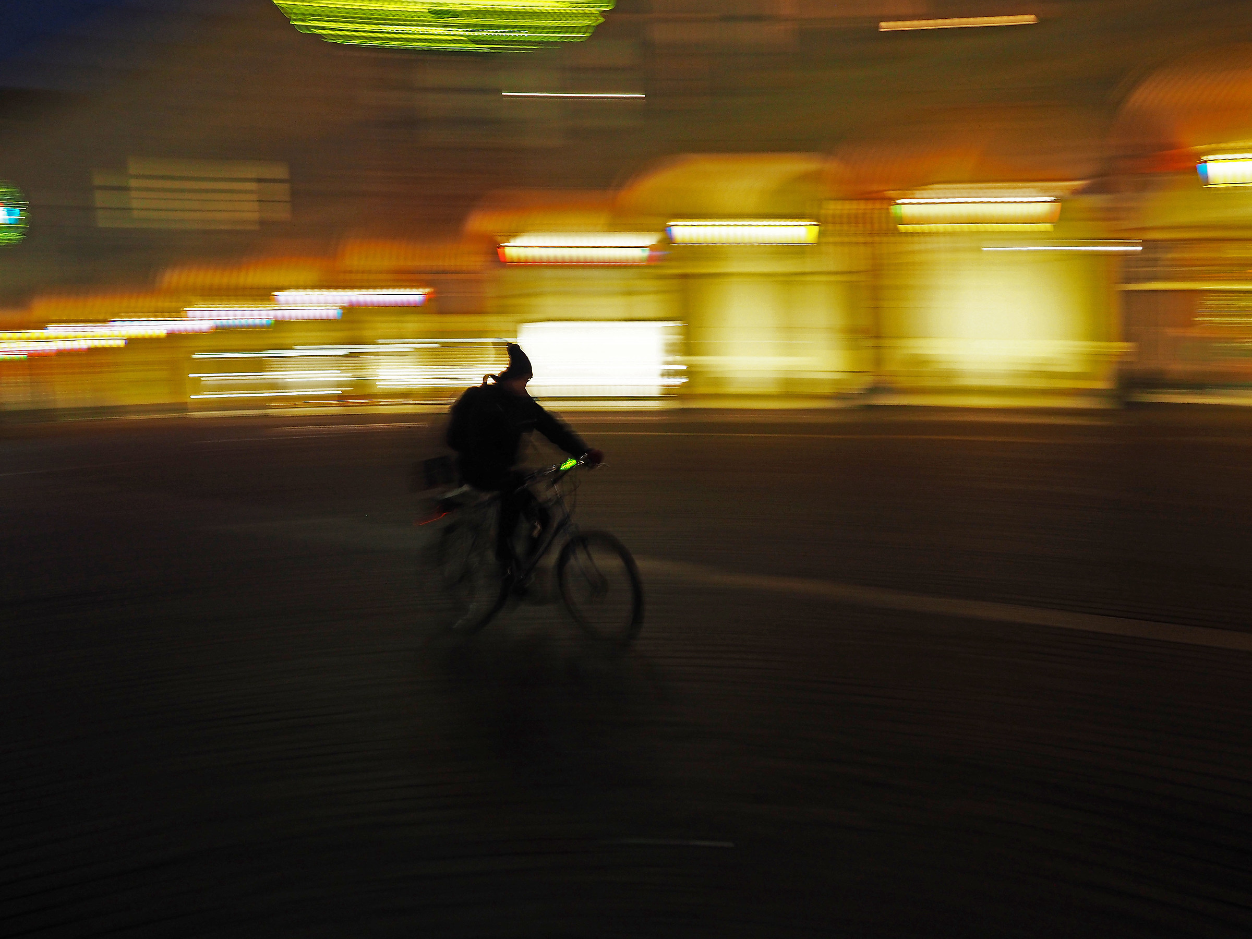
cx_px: 626
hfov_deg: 60.0
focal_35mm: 30
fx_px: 1085
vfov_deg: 46.8
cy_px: 470
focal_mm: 15
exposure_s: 1/5
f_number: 3.5
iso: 500
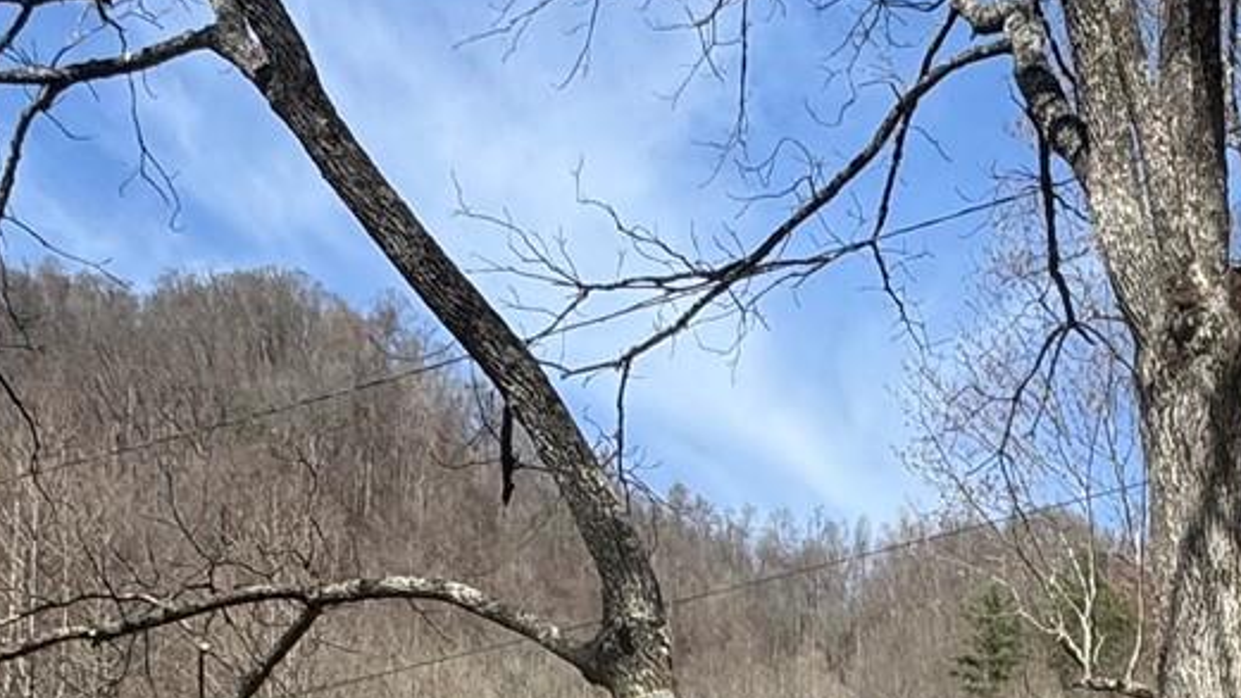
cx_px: 919
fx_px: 1974
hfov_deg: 34.2
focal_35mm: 60
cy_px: 1227
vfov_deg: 16.9
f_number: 2.2
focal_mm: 2.22
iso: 40
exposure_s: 1/1143
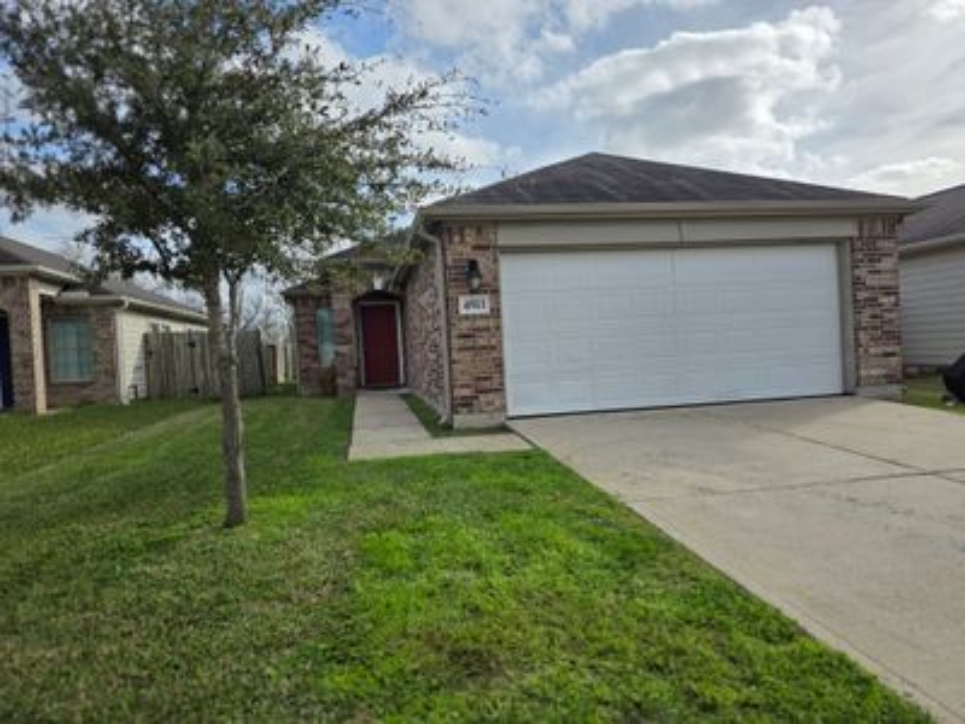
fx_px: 641
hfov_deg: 73.9
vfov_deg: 58.9
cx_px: 482
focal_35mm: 23
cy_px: 362
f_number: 1.7
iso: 80
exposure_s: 1/7944
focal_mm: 6.3
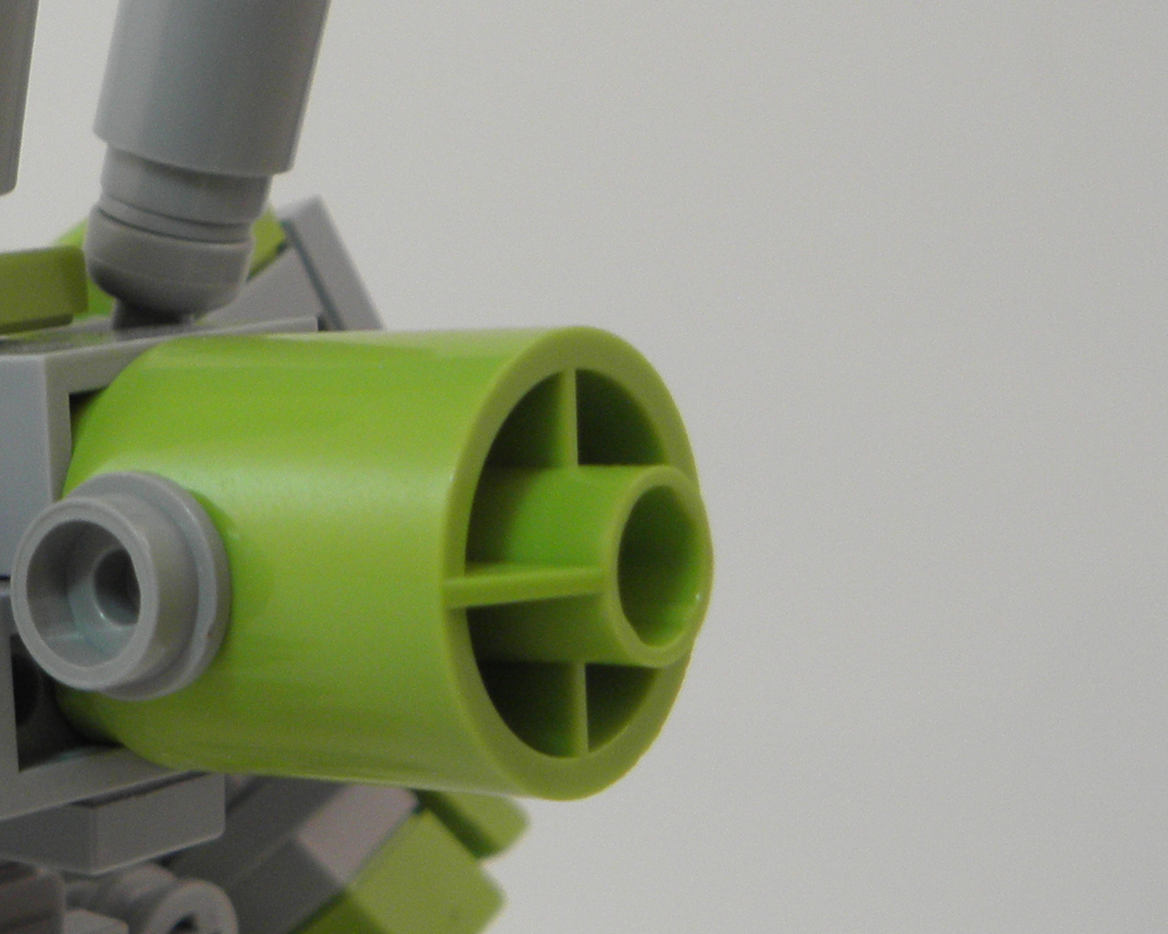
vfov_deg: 14.5
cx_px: -412
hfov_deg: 17.1
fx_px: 3629
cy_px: 821
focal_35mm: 105
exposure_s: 1/20
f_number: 3.2
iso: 125
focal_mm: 6.85
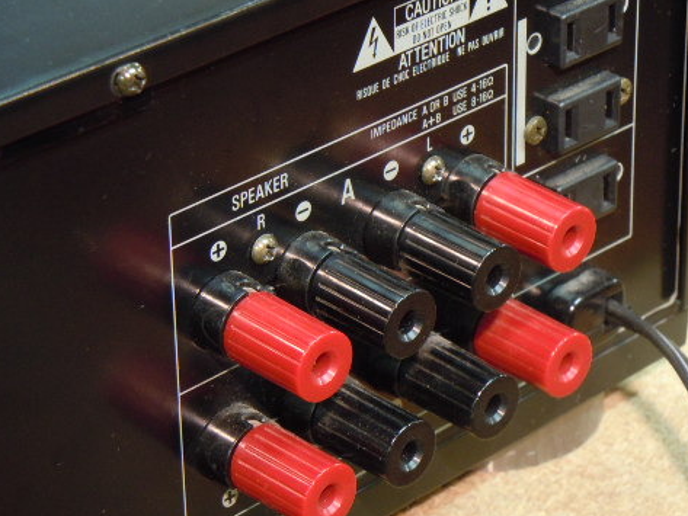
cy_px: 218
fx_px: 2743
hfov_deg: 14.3
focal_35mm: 138
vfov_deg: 10.8
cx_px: 378
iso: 400
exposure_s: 1/6
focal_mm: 18.3
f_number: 4.5
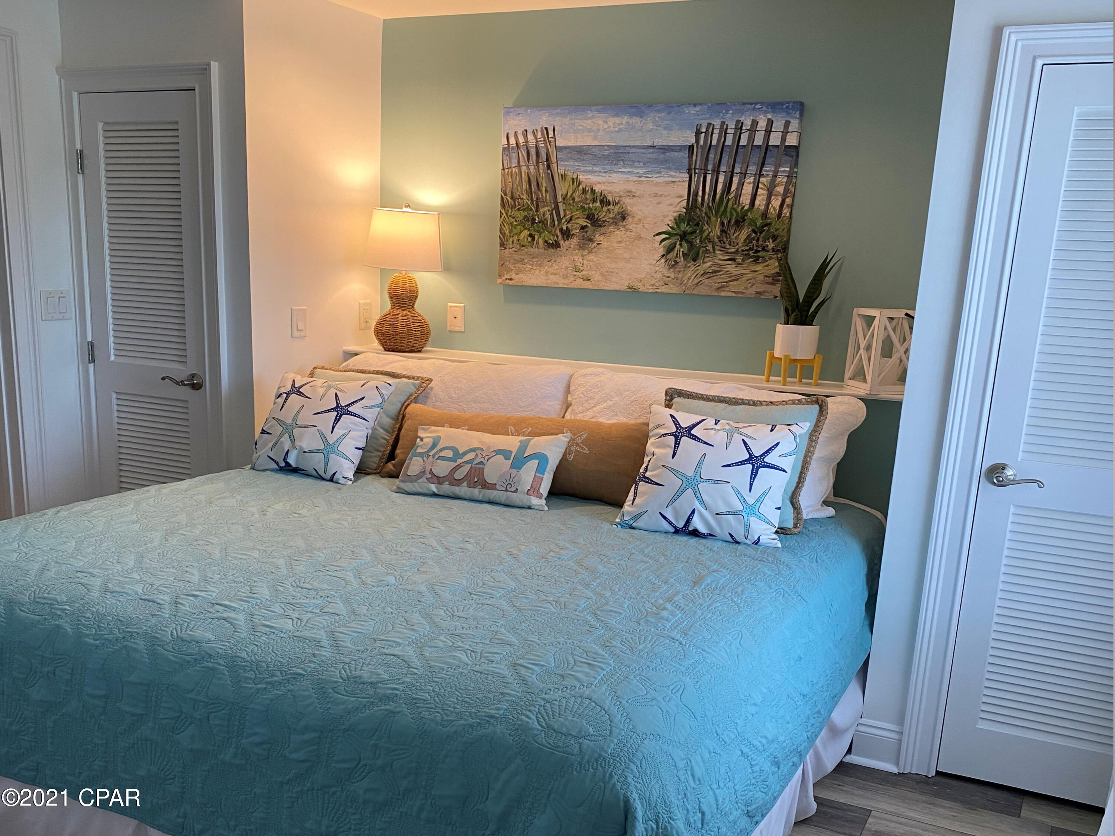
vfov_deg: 22.9
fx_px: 2061
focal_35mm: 64
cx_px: 558
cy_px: 418
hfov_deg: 30.3
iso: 20
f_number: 2.2
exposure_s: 1/2222
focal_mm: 7.5
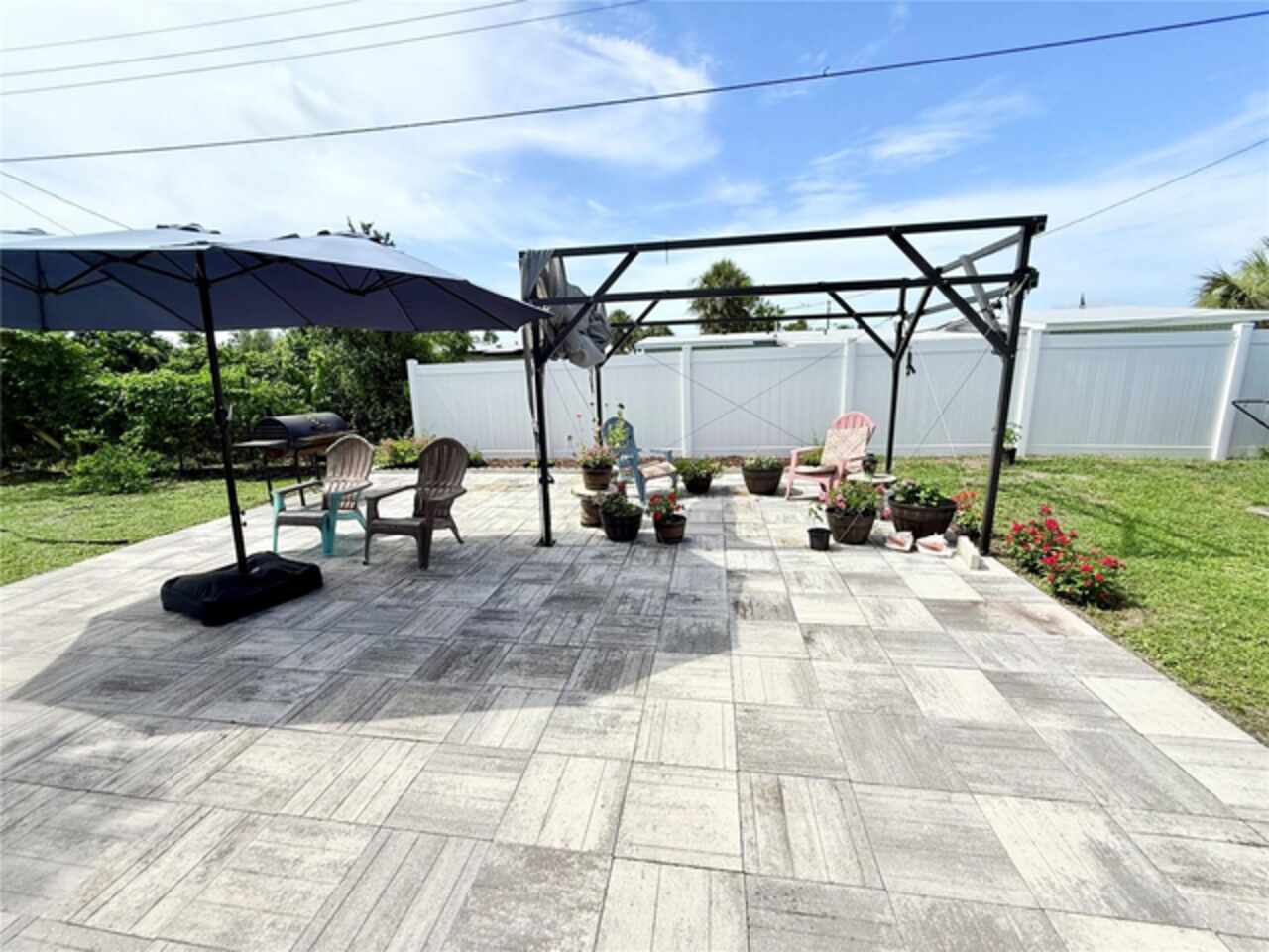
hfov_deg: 102.1
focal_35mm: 14
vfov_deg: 85.7
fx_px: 513
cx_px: 634
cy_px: 476
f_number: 2.2
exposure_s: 1/2165
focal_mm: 2.22
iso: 50
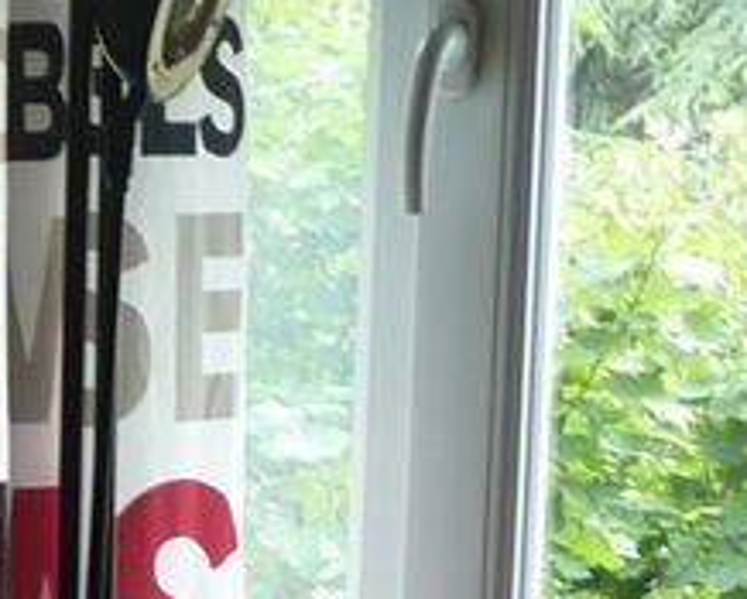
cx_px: 10
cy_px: 1338
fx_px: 4273
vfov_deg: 7.6
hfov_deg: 9.9
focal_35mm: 193
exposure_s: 1/40
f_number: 2.8
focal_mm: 4.8
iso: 125
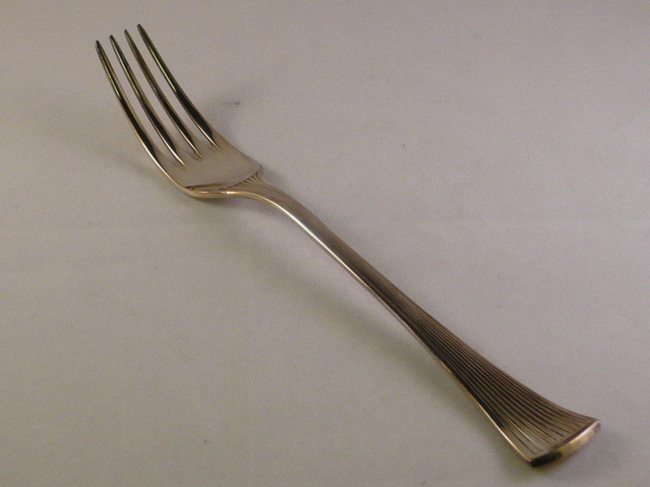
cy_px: 244
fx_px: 1708
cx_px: 325
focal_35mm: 91
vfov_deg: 16.2
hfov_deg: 21.5
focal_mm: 9.5
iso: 200
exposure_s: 1/50
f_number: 4.1
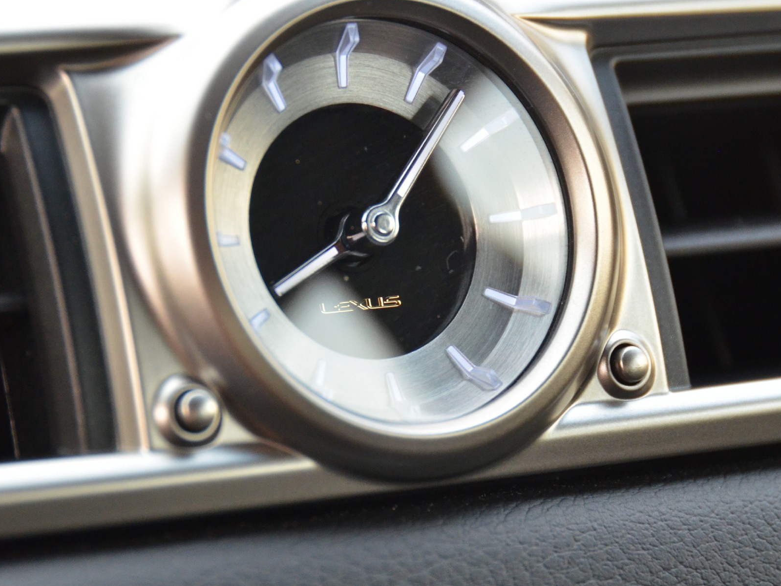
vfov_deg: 6.9
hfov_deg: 9.3
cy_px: 239
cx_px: 357
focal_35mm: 214
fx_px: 4822
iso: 1600
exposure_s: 1/200
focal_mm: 95
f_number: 5.3
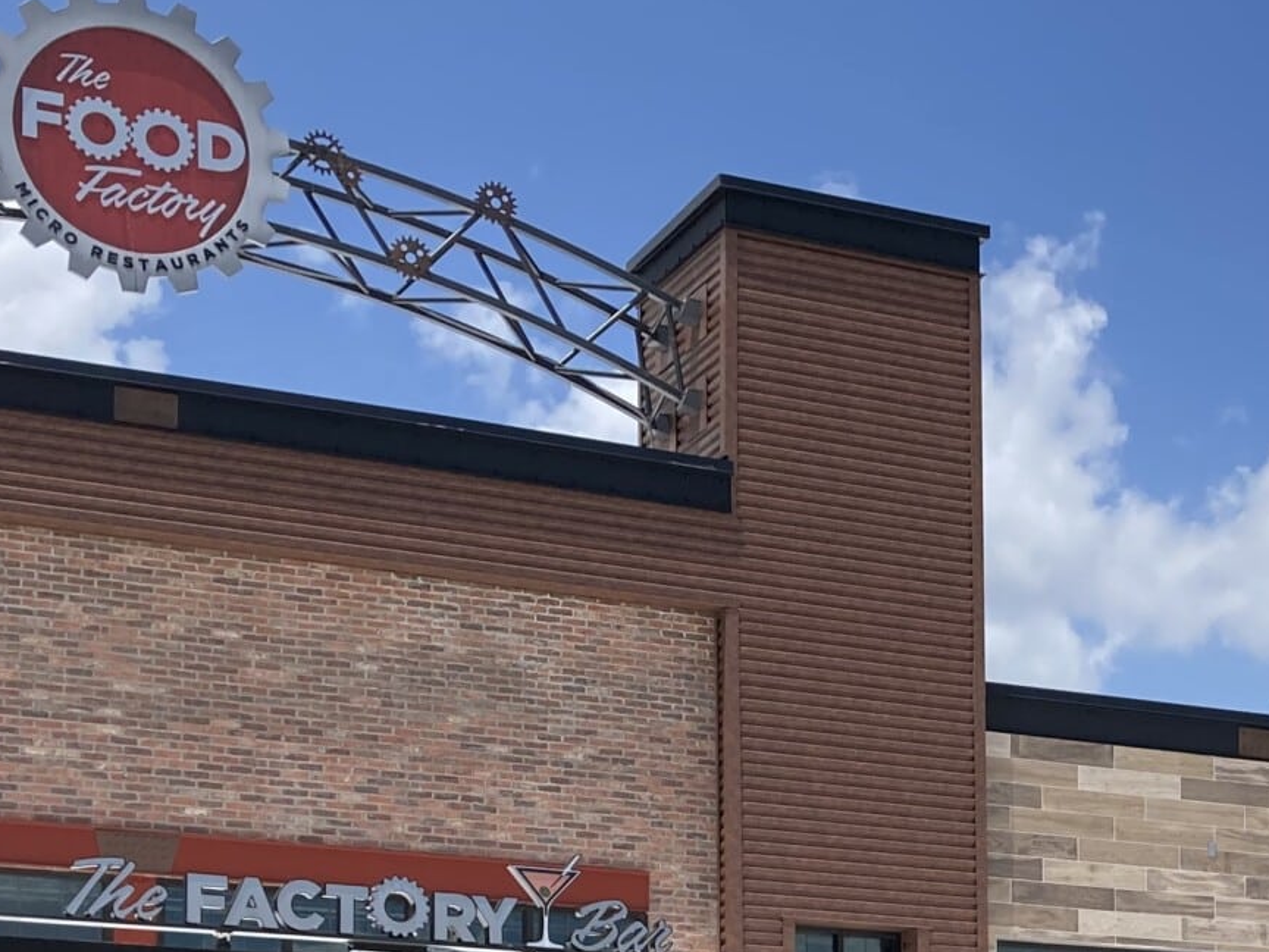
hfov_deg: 23.0
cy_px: 1216
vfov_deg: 16.8
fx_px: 3043
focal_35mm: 83
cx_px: 1137
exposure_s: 1/2703
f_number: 1.8
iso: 20
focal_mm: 3.99
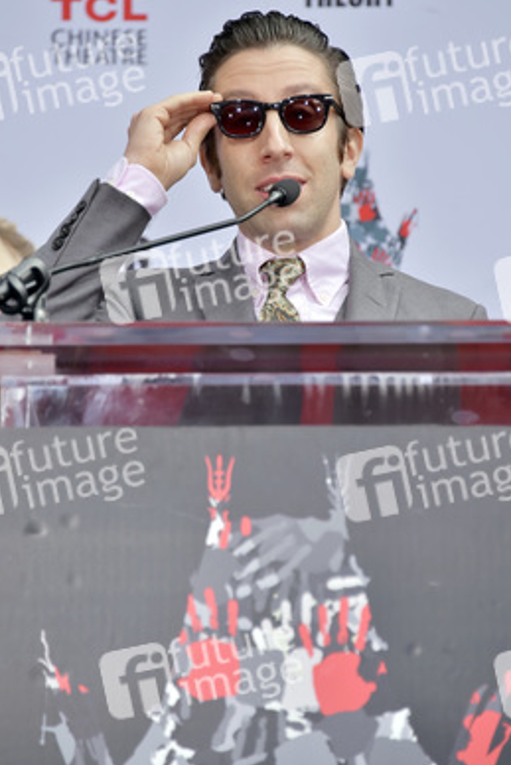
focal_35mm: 258
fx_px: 5488
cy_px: 377
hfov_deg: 5.3
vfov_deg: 8.0
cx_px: 259
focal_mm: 250
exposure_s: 1/250
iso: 160
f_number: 5.6
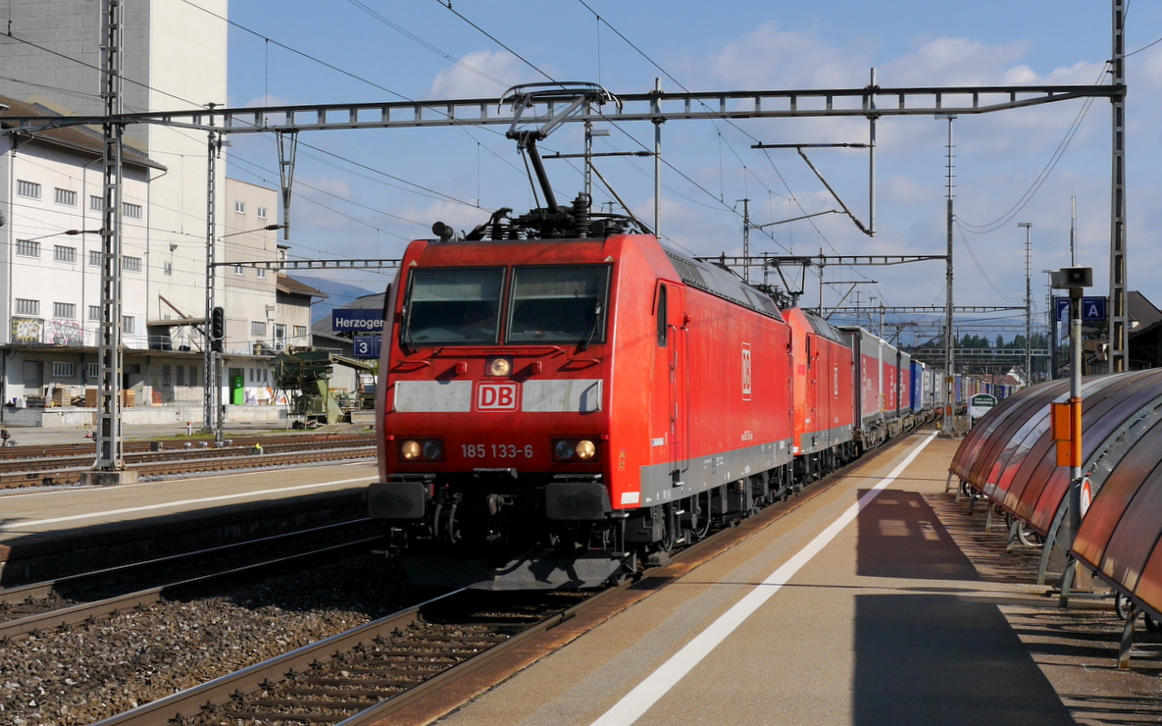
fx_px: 1361
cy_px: 349
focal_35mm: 43
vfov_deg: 29.8
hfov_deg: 46.2
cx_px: 577
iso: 160
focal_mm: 20
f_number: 9
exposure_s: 1/400
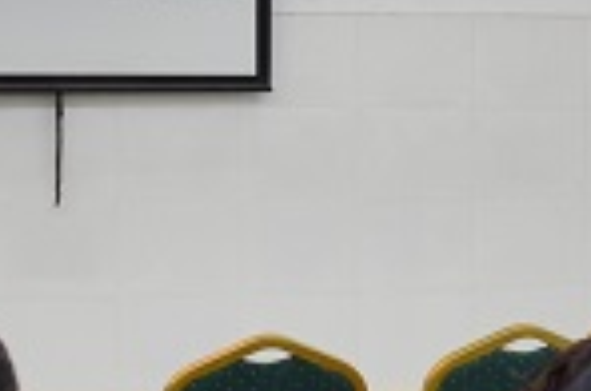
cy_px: 317
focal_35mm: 195
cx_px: 683
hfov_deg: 10.4
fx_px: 3194
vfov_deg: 7.0
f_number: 4
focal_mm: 24
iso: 1000
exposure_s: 1/60
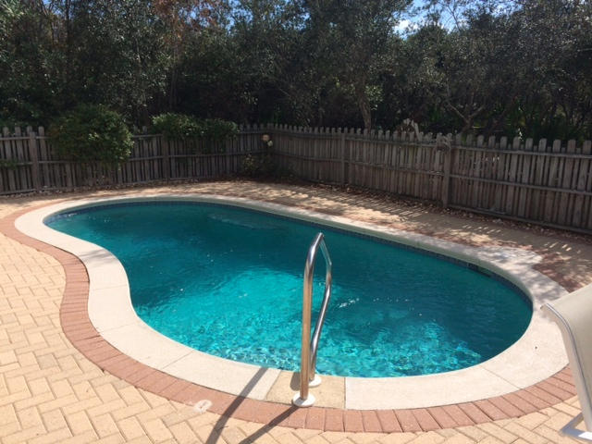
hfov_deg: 60.0
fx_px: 513
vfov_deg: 46.8
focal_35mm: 30
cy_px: 222
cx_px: 296
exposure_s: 1/3165
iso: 40
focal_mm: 4.12
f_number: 2.2
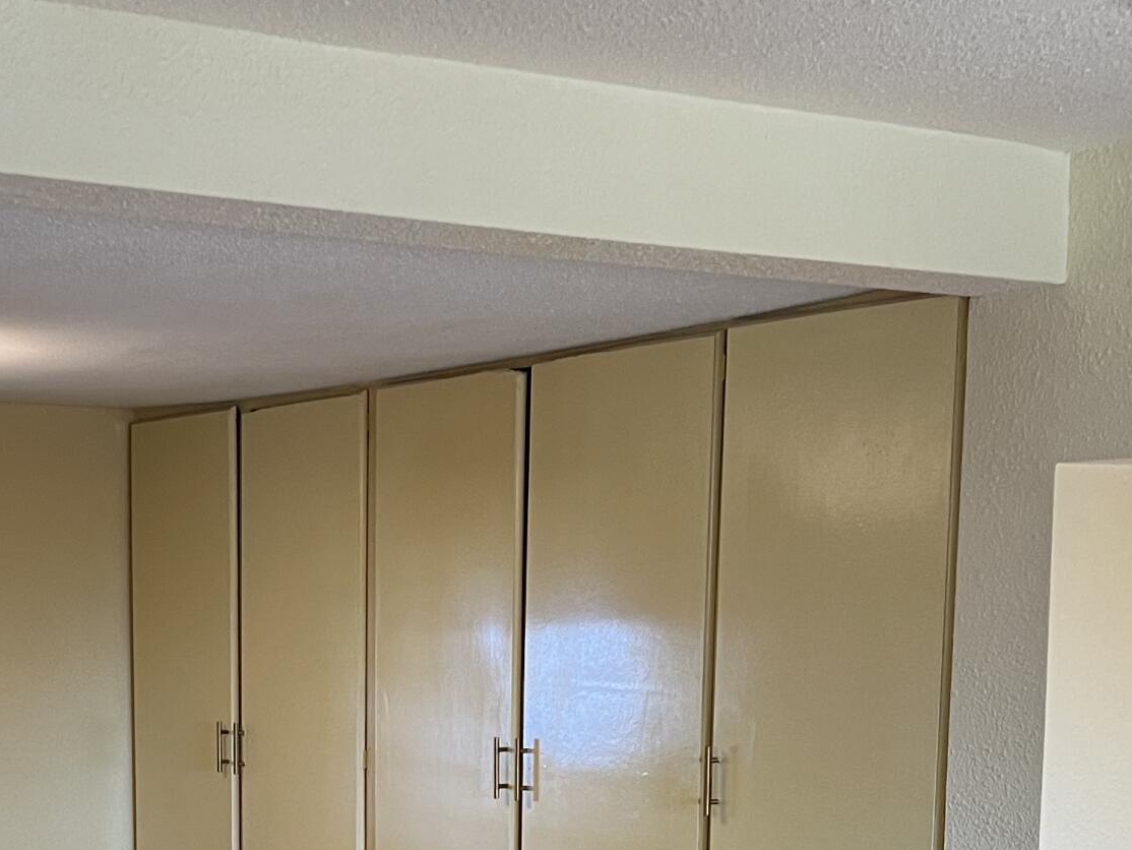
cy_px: 940
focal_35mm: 70
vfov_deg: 20.1
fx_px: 2290
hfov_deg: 27.5
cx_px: 336
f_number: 1.5
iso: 80
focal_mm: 5.7
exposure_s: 1/60
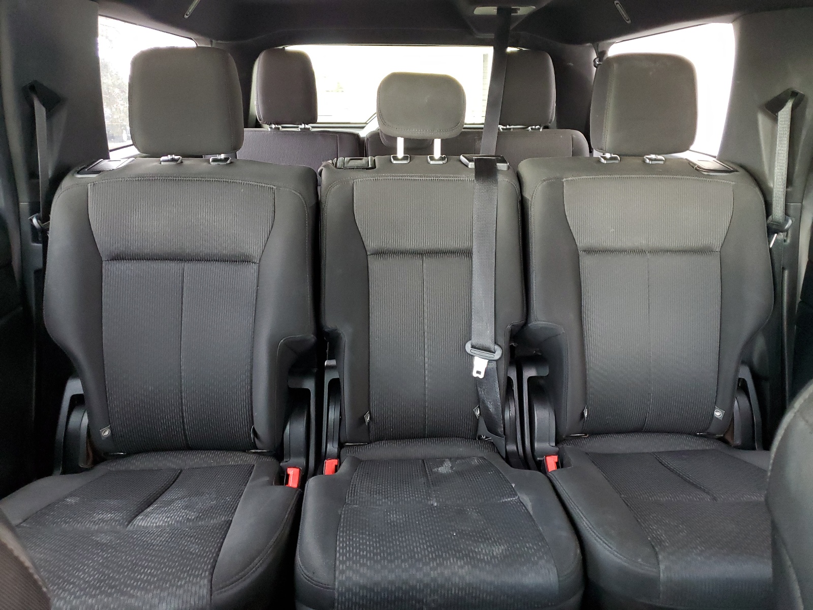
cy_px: 305
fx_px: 611
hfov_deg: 67.3
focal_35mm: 26
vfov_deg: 53.1
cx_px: 406
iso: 316
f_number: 1.5
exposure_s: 1/15
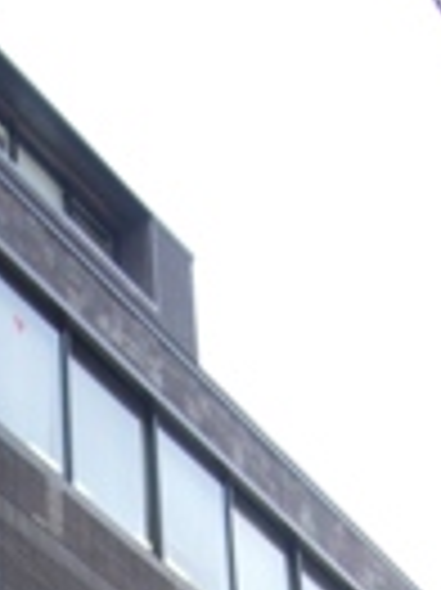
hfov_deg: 12.3
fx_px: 2042
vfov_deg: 15.1
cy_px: 901
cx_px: 112
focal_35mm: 120
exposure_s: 1/200
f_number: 2.8
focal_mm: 5.8
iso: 80
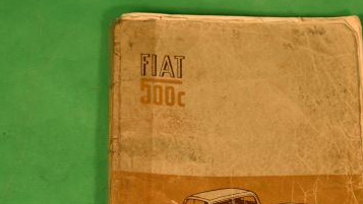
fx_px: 1271
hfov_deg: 16.2
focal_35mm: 132
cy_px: 191
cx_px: 242
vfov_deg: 9.2
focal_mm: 50
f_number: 6.3
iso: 100
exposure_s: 1/125
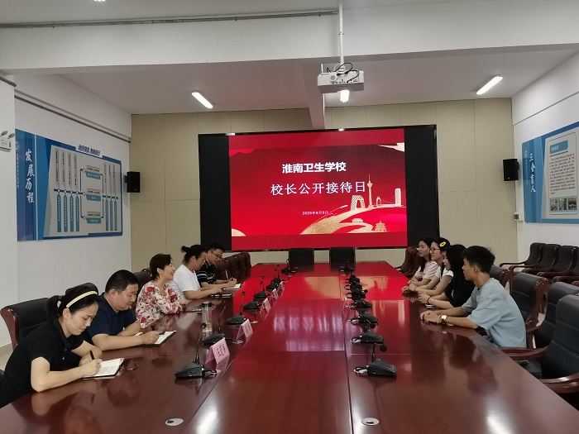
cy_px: 217
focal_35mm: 31
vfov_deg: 45.4
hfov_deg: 58.4
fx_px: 519
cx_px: 290
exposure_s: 1/100
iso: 250
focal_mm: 4.75
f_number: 1.8
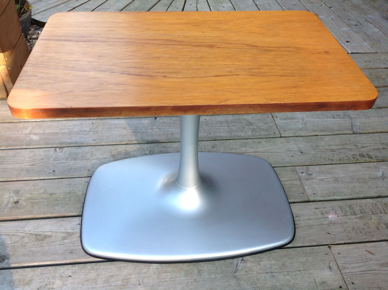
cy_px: 145
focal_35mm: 35
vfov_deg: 40.6
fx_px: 392
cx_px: 194
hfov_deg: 52.7
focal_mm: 4.28
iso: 50
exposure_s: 1/157
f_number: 2.4
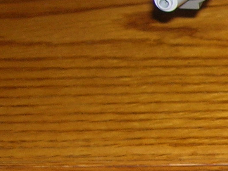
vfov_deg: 8.0
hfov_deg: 9.6
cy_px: 132
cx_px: 521
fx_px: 1225
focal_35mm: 186
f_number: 3
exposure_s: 1/60.1
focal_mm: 6.4
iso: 50
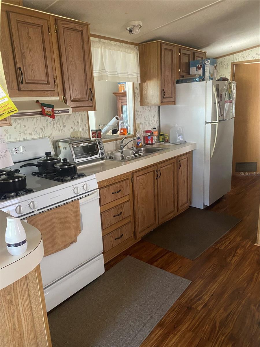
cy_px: 174
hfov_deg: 53.1
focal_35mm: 26
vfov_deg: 67.3
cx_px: 130
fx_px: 260
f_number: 1.8
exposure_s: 1/38
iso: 640
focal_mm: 4.25
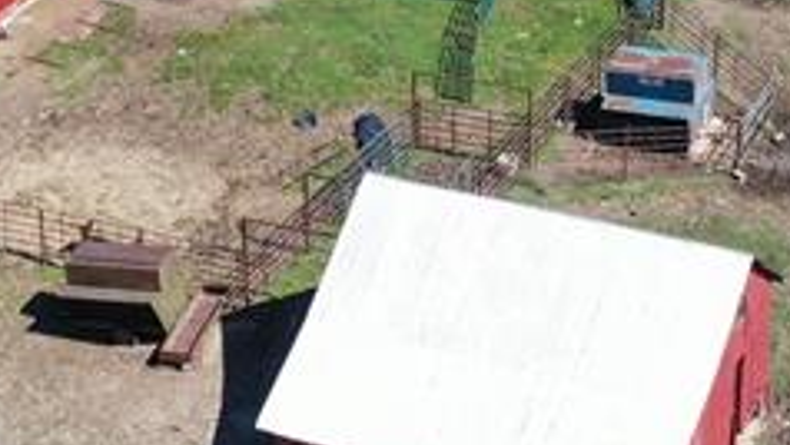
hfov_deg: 17.0
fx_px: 2640
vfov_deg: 9.6
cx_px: 388
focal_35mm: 126
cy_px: 20
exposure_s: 1/400
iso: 100
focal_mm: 10.26
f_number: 5
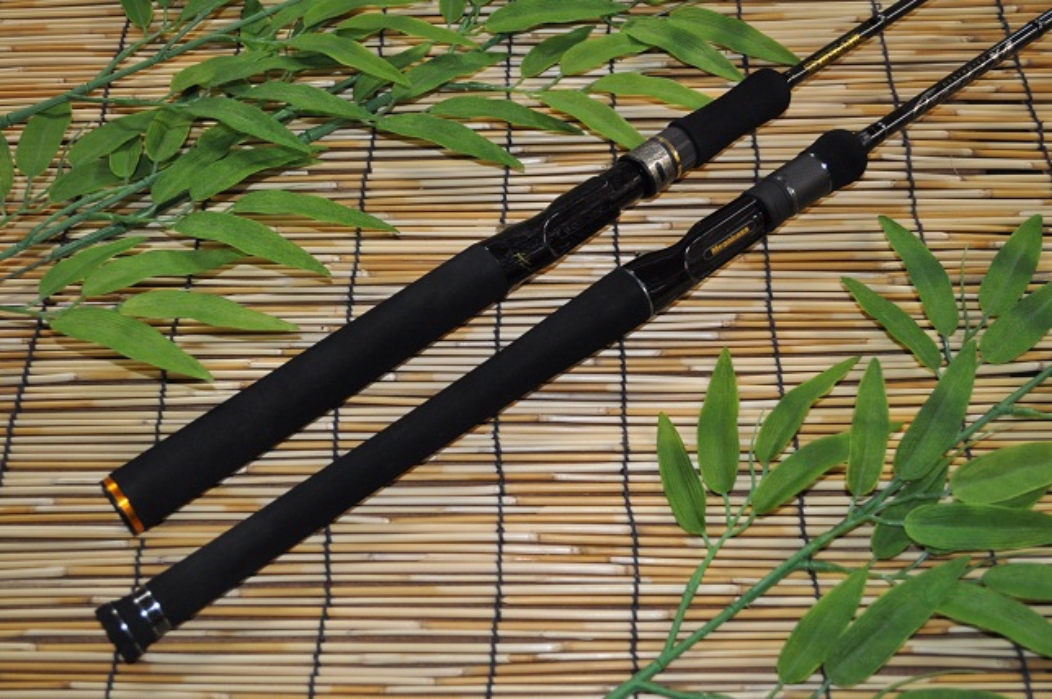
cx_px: 526
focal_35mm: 45
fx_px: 1314
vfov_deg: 29.8
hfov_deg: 43.6
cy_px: 350
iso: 640
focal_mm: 30
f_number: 4.5
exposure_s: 1/60
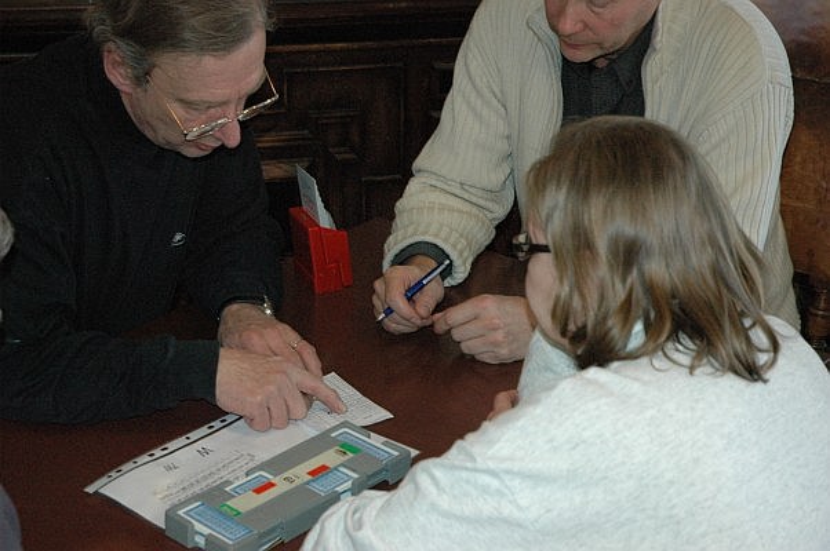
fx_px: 1727
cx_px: 415
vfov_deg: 18.1
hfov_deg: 27.0
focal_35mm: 75
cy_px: 276
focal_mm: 50
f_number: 5
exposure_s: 1/60
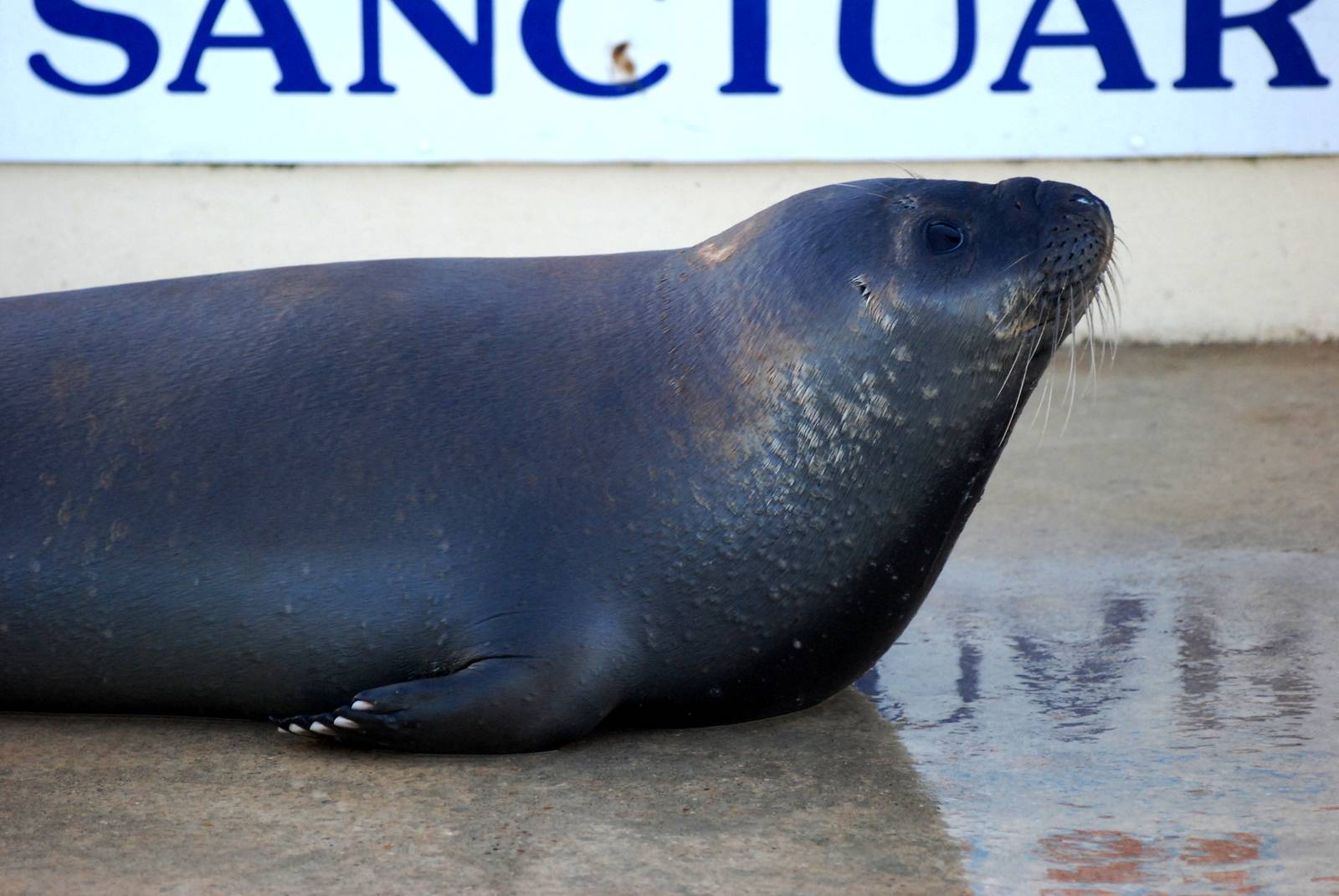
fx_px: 9496
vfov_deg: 5.4
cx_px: 670
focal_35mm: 255
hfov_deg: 8.1
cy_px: 448
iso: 1000
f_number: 4.8
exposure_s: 1/320
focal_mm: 170
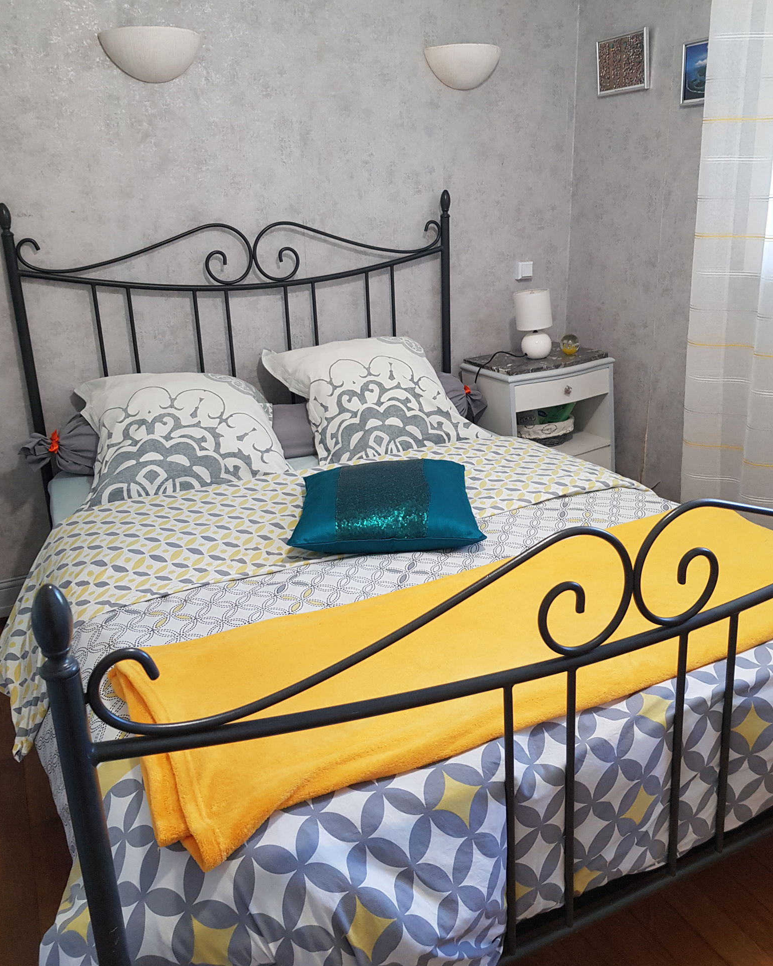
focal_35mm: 28
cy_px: 453
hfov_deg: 51.5
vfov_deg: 62.2
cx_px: 389
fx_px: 801
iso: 125
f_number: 1.7
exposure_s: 1/60
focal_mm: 4.2
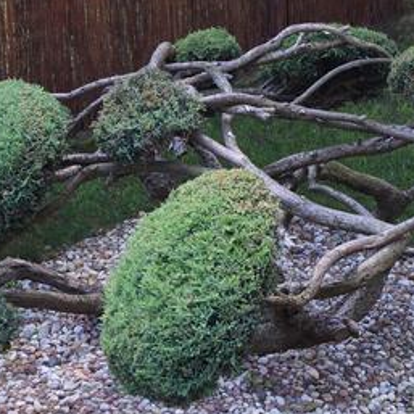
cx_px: 195
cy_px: 229
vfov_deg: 24.3
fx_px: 961
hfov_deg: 24.3
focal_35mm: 71
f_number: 4
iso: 100
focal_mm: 22
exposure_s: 1/80
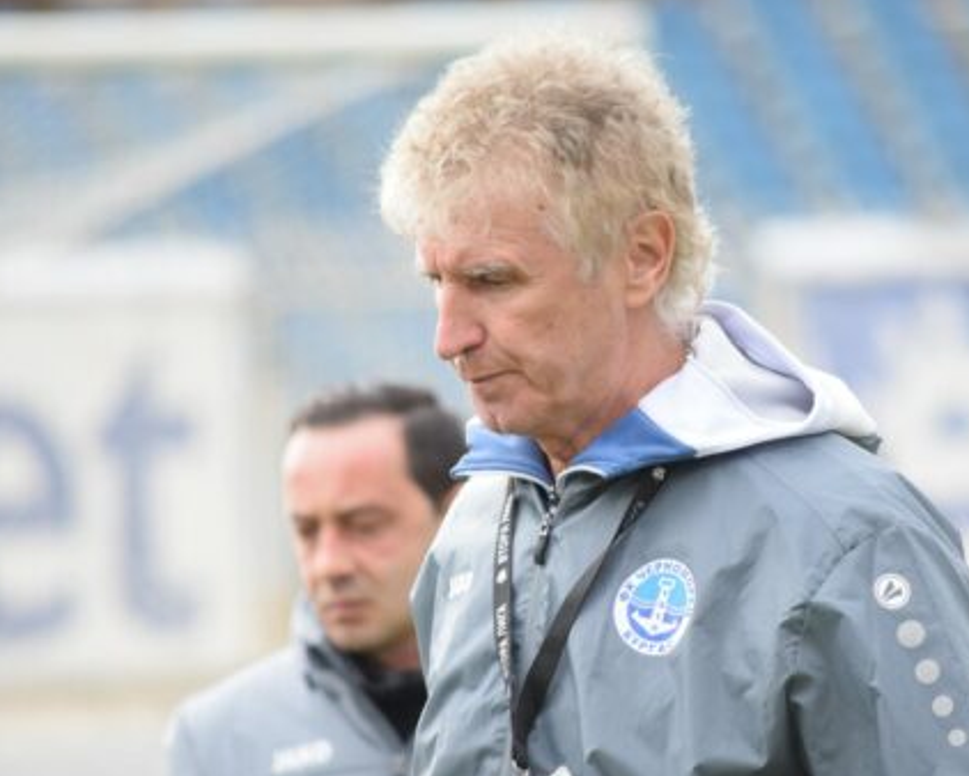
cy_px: 459
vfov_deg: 2.5
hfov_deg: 3.1
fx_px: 18076
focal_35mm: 630
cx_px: 590
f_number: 5.6
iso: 1600
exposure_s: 1/640
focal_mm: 300
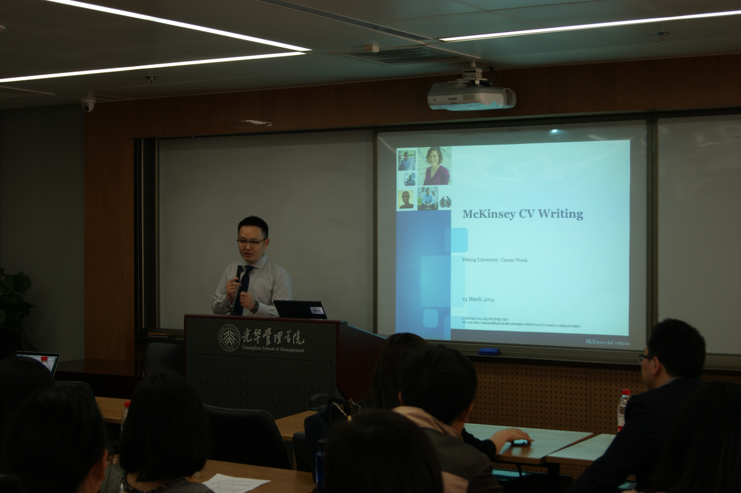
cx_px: 370
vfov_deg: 22.6
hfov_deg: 33.4
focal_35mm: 60
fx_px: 1234
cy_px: 246
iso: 100
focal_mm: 40
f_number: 5.6
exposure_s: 1/10
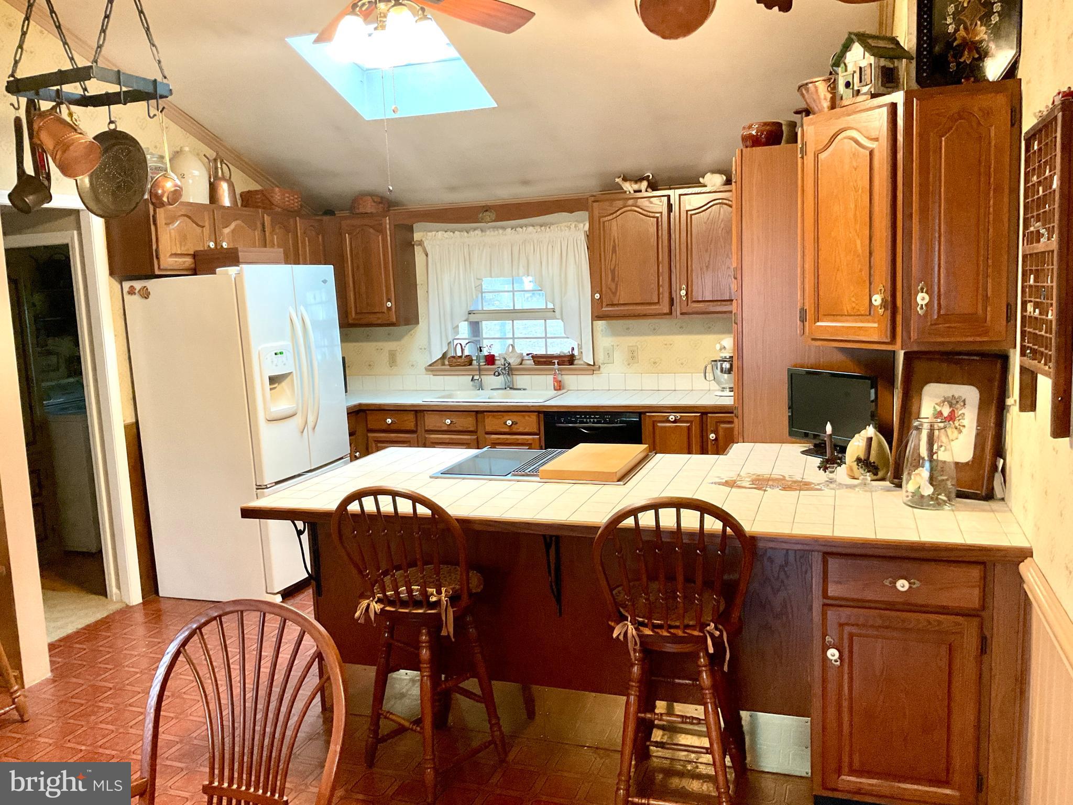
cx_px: 536
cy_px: 402
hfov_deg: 61.7
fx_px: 899
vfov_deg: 48.2
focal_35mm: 29
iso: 200
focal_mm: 3
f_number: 1.8
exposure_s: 1/60
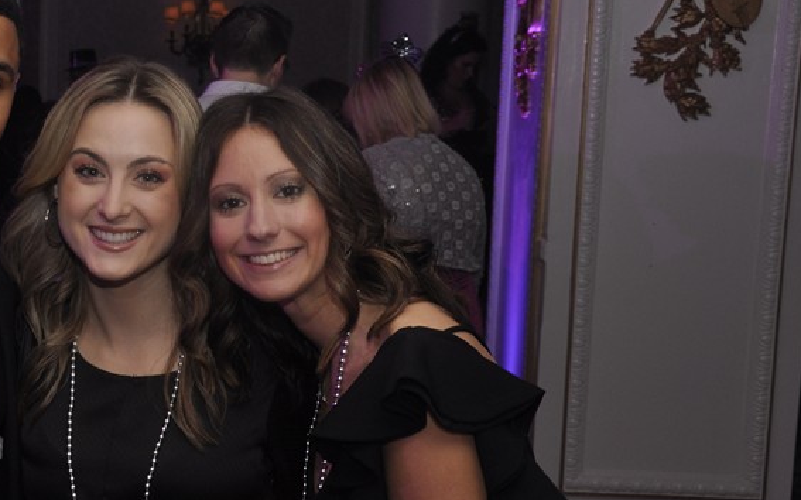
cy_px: 306
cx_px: 120
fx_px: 1528
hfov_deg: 28.5
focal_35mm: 70
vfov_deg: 18.6
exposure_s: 1/60
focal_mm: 26
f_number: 5
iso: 400
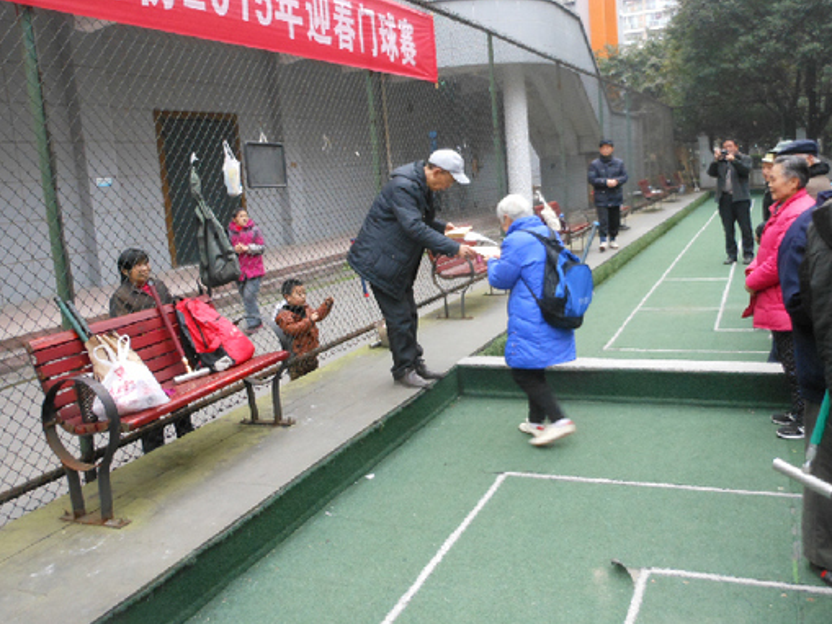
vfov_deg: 42.9
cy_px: 279
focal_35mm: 33
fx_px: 793
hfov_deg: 55.3
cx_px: 423
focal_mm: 5
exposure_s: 1/30
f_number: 3.7
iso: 320
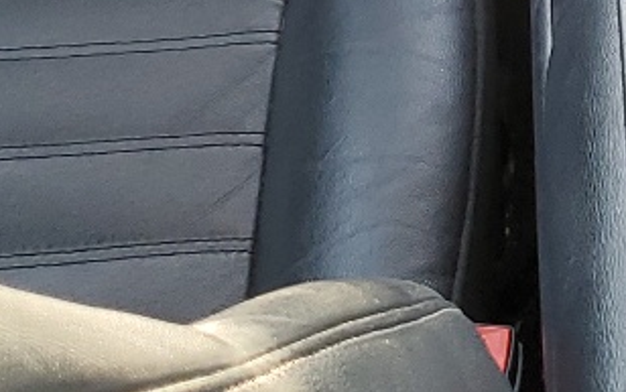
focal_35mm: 143
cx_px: 713
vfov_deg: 8.8
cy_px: -282
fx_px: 2441
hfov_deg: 14.2
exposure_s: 1/120
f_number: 1.5
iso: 56
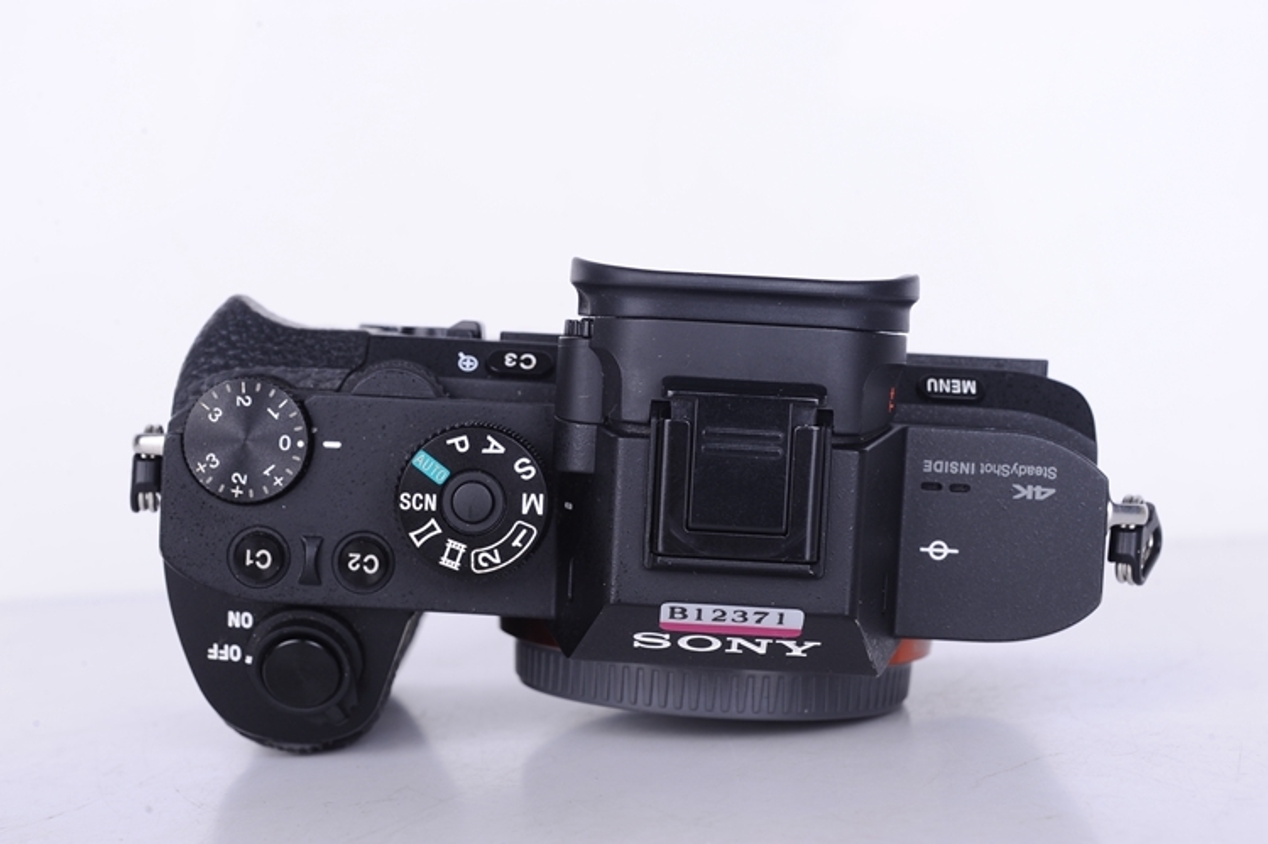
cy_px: 422
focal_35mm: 60
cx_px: 634
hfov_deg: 33.4
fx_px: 2112
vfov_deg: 22.6
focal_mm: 60
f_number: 11
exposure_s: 1/125
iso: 200
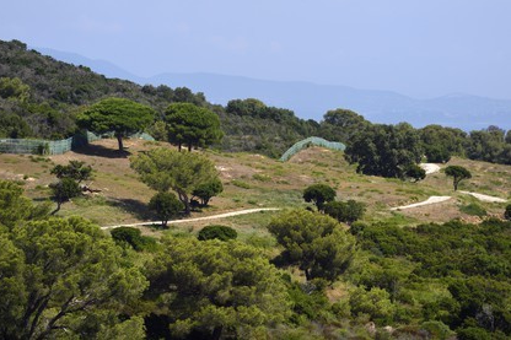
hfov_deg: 10.2
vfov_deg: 6.8
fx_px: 2866
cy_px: 169
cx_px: 254
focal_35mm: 202
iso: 200
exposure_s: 1/250
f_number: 13
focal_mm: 200
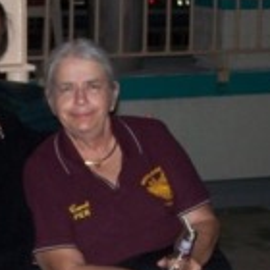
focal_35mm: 130
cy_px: 149
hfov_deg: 13.3
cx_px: 19
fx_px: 1147
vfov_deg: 13.4
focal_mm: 9.8
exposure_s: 1/80
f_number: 3.1
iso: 140
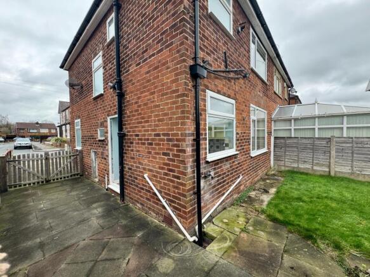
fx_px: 150
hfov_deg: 102.1
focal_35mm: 14
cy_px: 138
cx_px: 185
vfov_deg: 85.7
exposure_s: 1/100
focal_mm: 2.22
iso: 64
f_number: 2.2
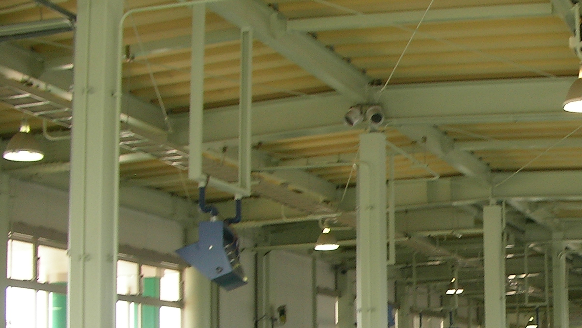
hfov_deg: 27.4
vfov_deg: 15.9
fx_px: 1158
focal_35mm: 75
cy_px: 301
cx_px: 507
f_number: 3.5
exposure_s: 1/50
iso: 55
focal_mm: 6.3
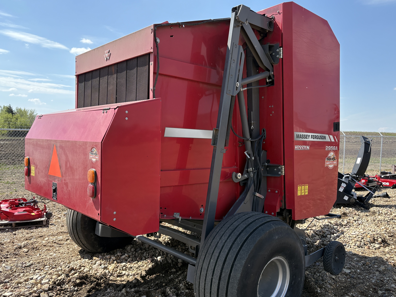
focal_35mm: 29
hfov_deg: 61.7
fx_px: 332
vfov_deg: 48.2
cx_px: 204
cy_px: 157
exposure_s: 1/2364
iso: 64
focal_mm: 5.96
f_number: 1.6
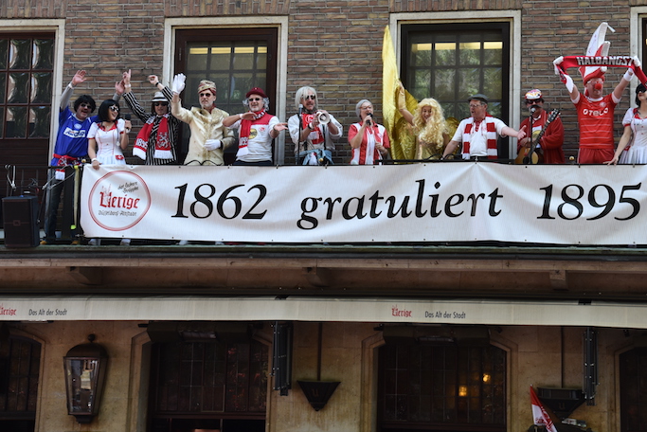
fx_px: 1348
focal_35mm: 75
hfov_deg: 26.9
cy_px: 126
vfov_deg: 18.1
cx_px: 392
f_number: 6.3
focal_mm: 50
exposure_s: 1/160
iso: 400
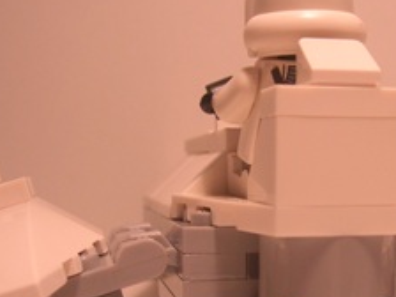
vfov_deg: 19.3
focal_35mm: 76
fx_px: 869
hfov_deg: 25.4
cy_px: 195
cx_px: 295
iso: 50
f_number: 2.9
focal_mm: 5.7
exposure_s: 1/60.3
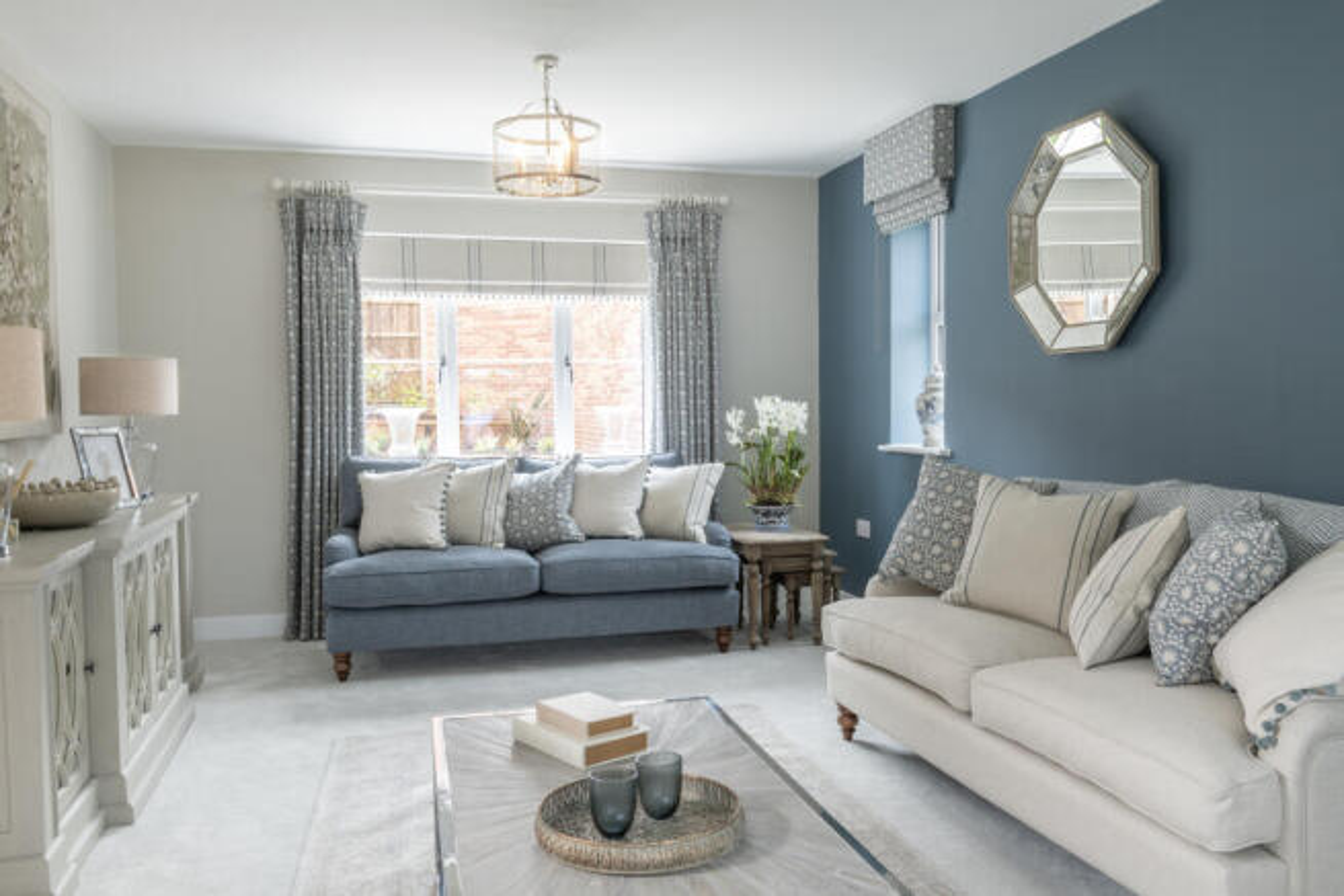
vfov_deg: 45.0
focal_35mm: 29
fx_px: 1083
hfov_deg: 63.6
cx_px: 672
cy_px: 448
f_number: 16
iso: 100
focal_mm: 29
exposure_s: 1/2
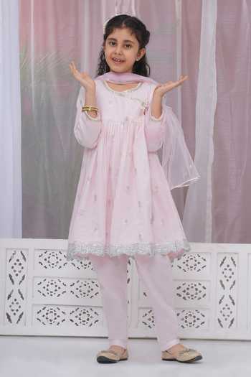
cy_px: 188
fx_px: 1067
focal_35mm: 102
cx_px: 126
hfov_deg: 13.4
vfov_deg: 20.0
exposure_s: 1/125
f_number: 20
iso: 500
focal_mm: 102
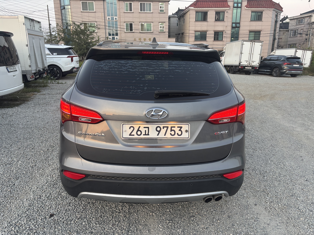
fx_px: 236
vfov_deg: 53.1
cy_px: 118
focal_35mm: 26
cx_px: 157
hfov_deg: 67.3
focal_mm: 5.96
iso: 125
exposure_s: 1/86
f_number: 1.6
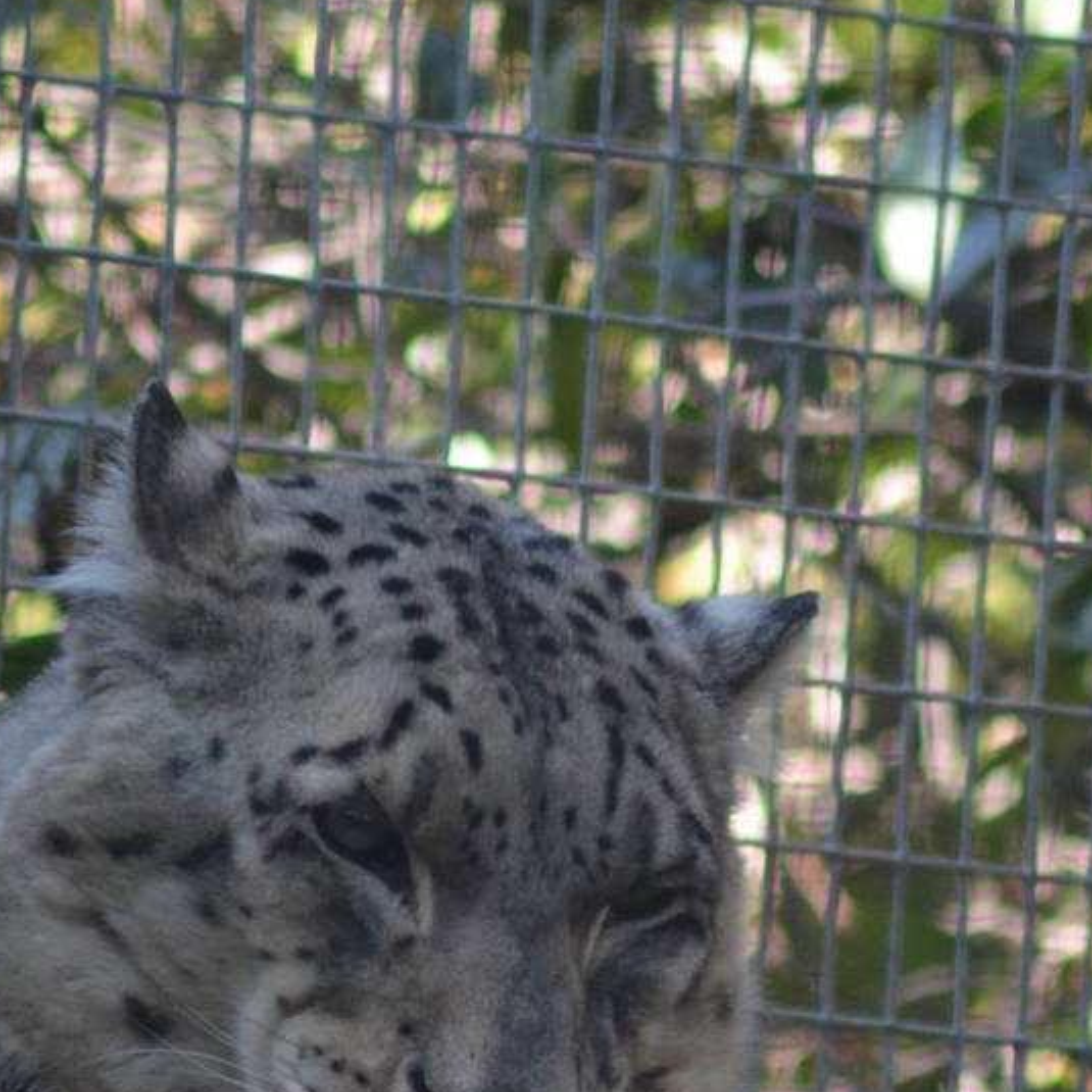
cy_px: 894
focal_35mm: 1141
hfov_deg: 1.5
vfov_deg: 1.5
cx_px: 563
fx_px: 40723
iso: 1400
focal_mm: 300
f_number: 5.6
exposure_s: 1/500
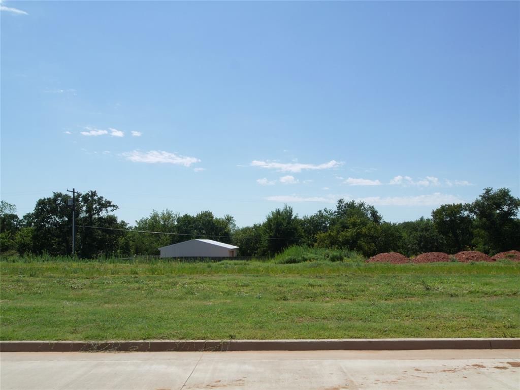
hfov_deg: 56.8
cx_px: 260
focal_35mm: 32
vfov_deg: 44.2
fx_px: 481
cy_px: 195
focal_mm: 16
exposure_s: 1/100
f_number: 16
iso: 100
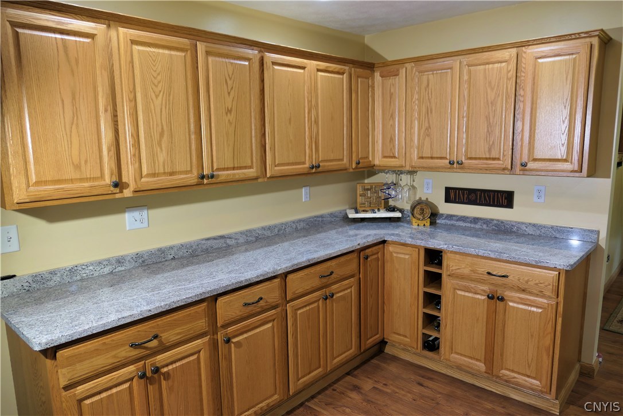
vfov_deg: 53.1
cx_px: 312
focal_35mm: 24
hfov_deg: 73.7
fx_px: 415
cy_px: 208
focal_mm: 8.8
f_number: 1.4
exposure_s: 1/100
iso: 125
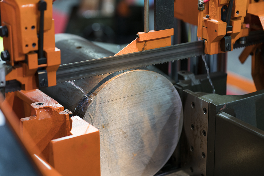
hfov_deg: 23.9
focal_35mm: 85
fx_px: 623
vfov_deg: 16.1
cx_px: 132
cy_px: 88
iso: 1250
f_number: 2.5
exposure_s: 1/250
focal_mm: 85
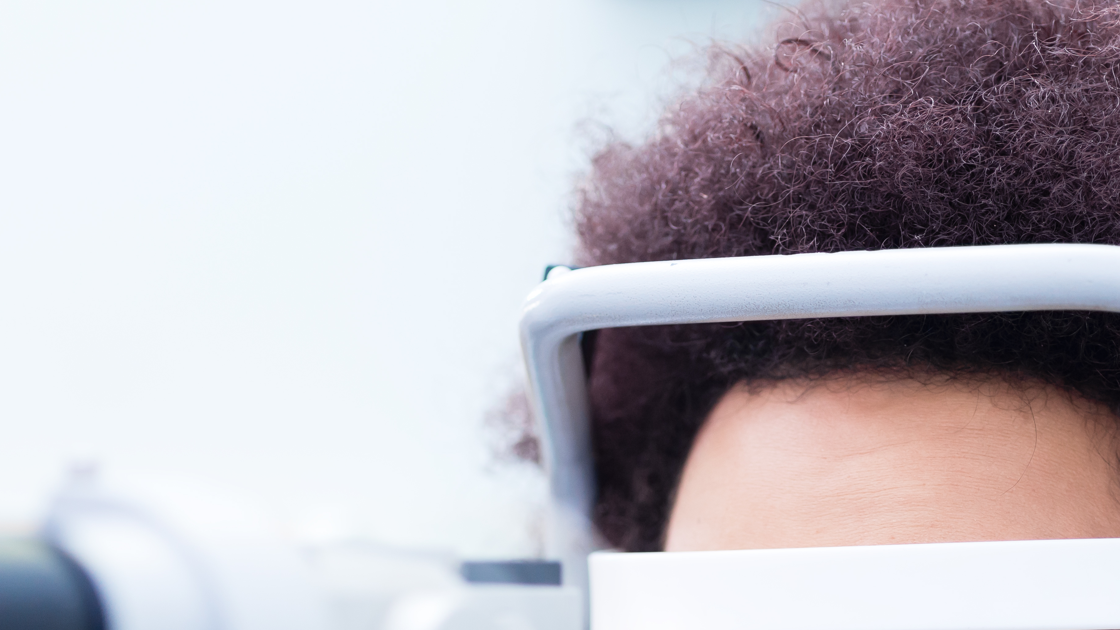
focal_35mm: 148
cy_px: 690
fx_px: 4395
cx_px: 605
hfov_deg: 14.5
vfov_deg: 8.1
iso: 400
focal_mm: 70
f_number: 3.2
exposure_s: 1/160
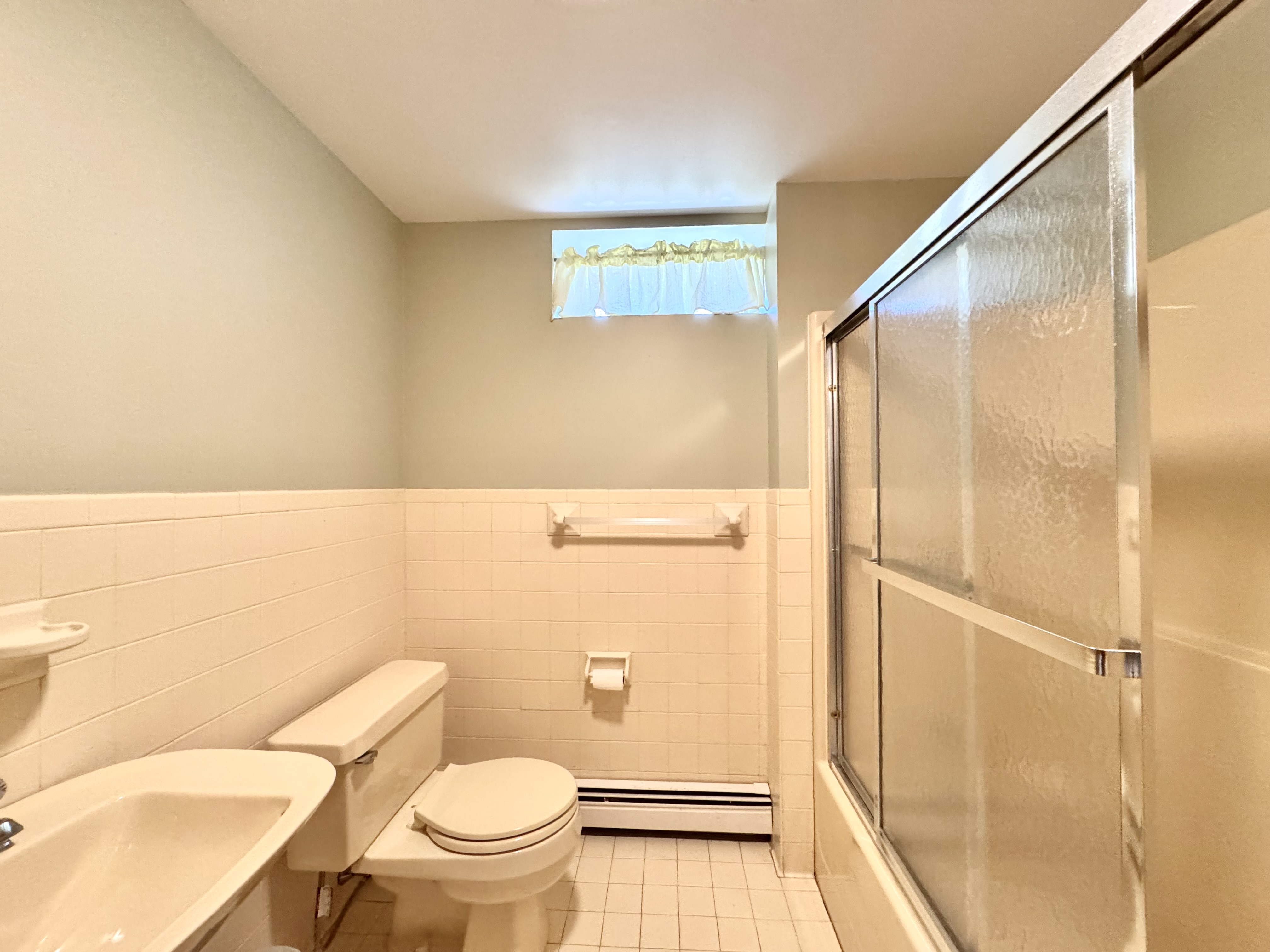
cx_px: 635
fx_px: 514
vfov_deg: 85.7
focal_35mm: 14
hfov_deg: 102.1
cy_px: 476
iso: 400
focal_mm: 2.22
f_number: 2.2
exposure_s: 1/60
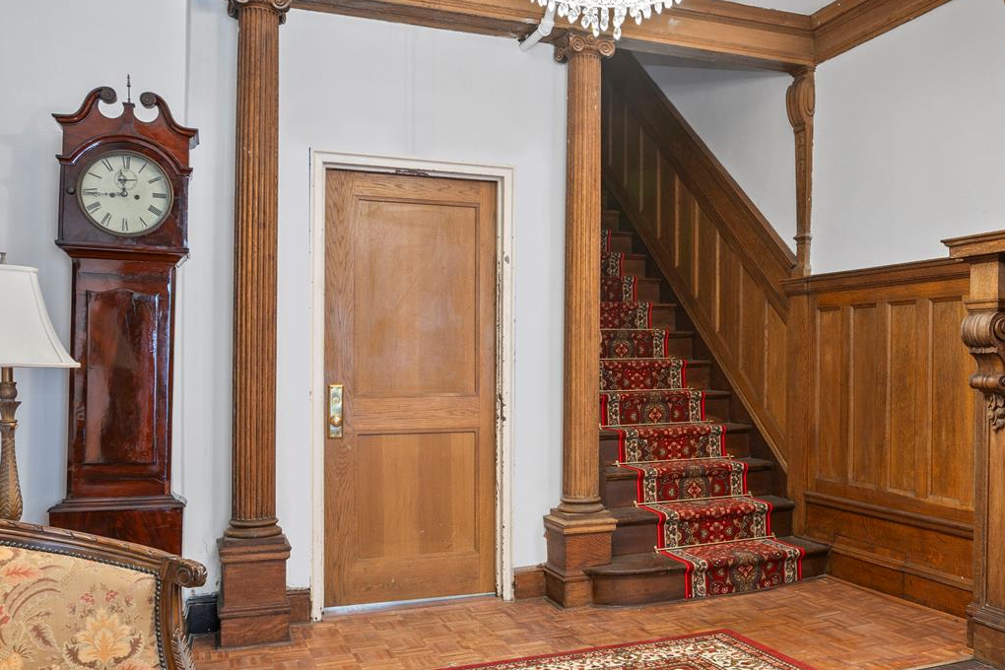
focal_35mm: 32
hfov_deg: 57.9
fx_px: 893
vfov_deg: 41.0
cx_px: 637
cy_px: 386
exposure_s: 2
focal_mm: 17
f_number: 8
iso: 100
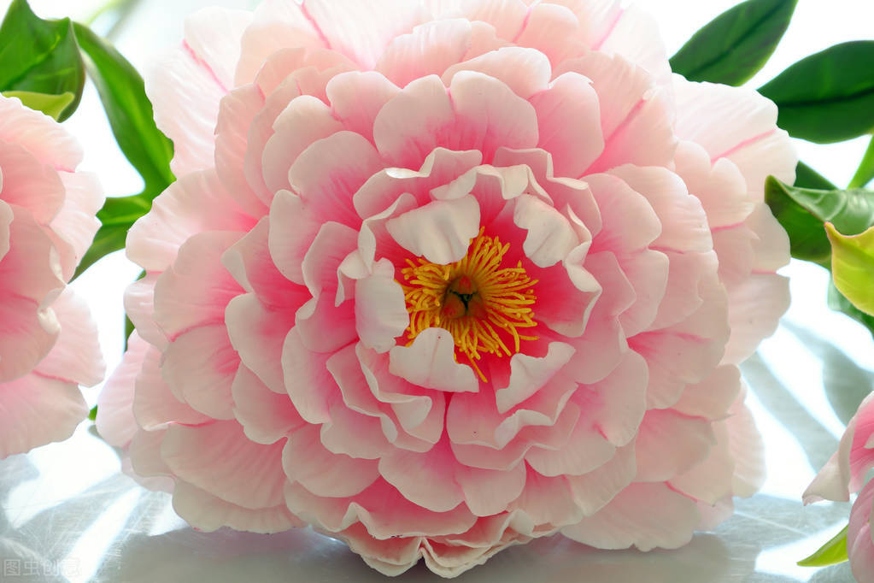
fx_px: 3593
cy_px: 292
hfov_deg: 13.9
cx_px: 437
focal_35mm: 148
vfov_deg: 9.3
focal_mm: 98.6
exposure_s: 1/15
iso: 500
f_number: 7.1
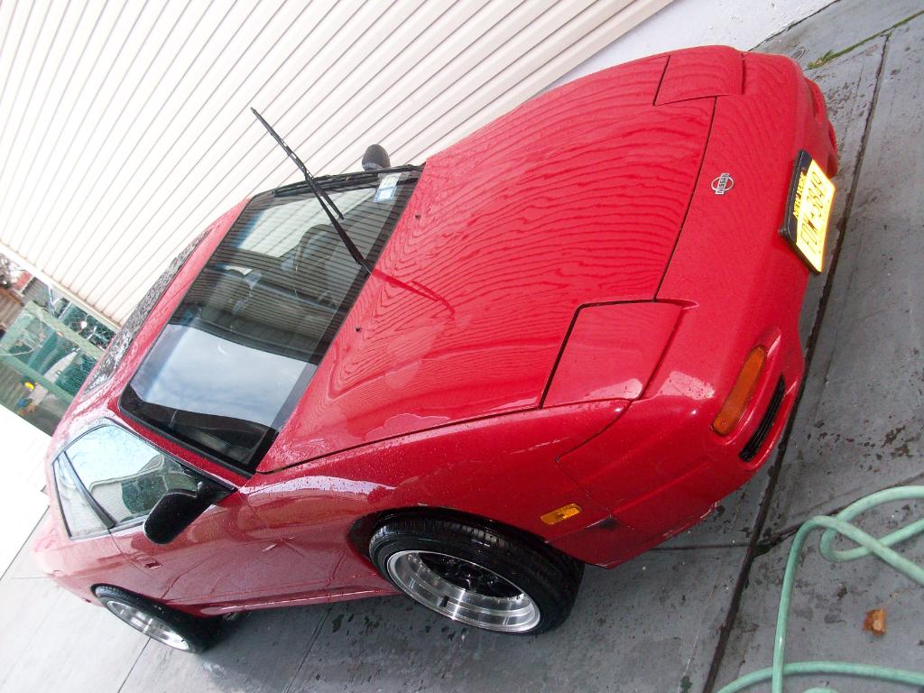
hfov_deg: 54.0
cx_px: 462
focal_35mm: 34
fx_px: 908
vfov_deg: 41.8
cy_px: 346
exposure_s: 1/60
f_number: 2.8
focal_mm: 5.7
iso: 160
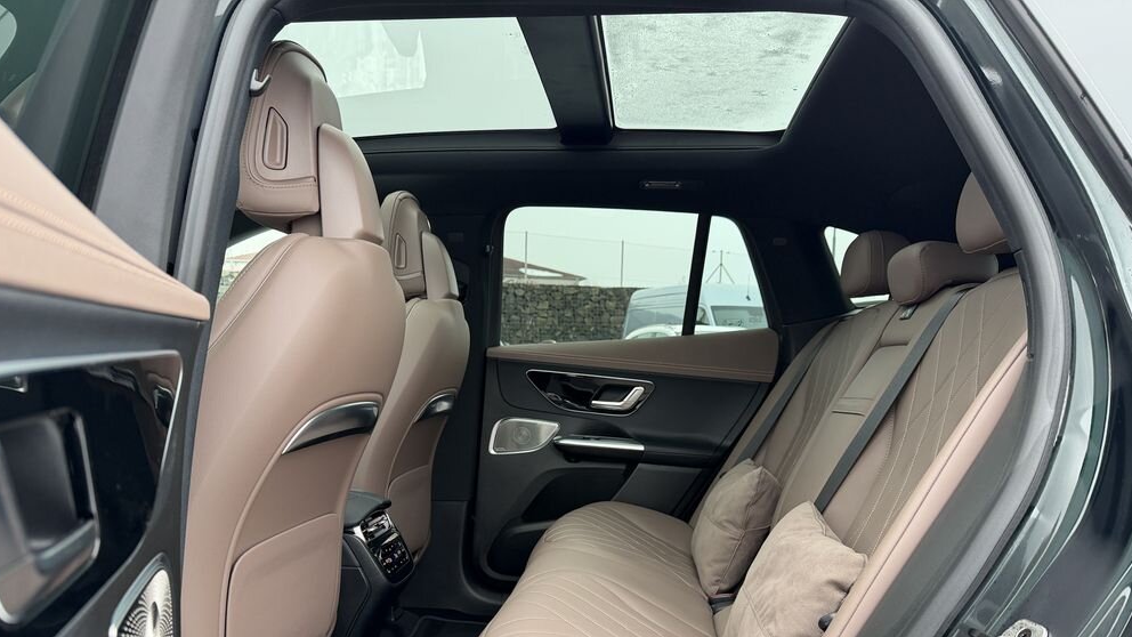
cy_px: 437
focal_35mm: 27
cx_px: 556
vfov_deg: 42.2
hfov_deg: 69.9
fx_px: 810
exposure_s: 1/121
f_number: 1.78
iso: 160
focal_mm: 6.76
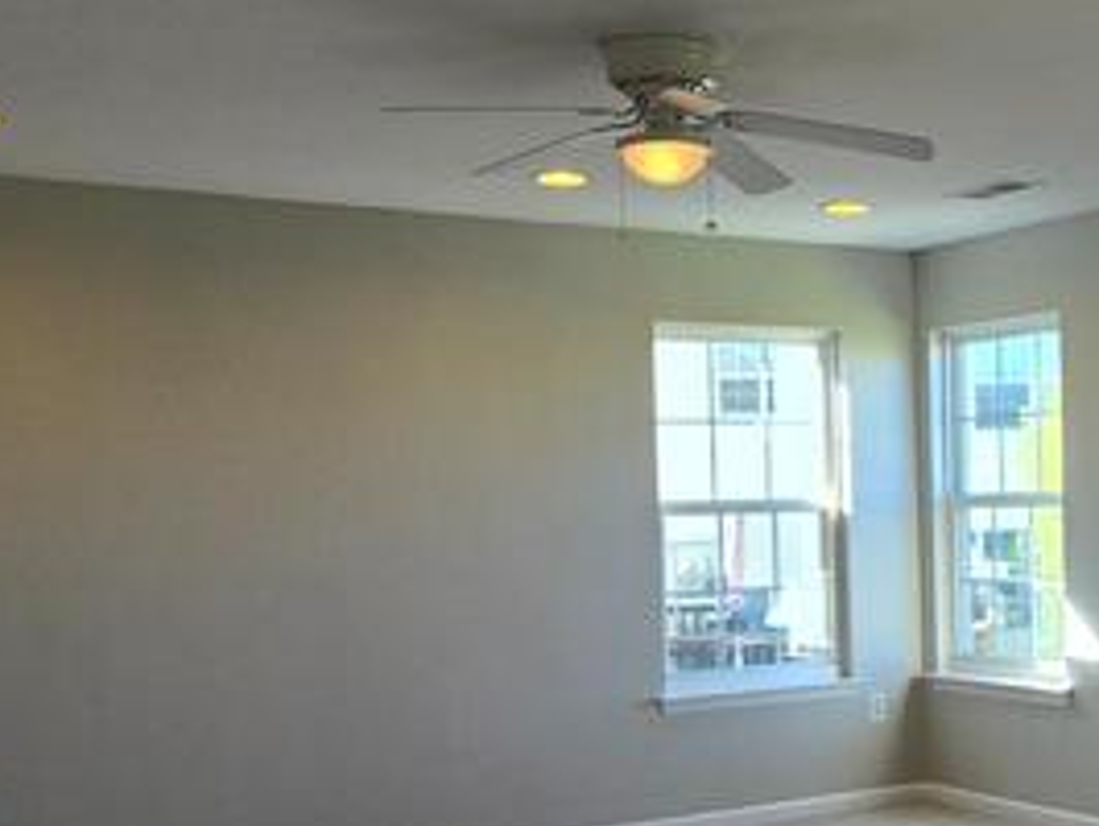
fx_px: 1589
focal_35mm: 50
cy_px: 624
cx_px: 1008
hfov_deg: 35.7
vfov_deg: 28.7
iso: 50
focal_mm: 2.2
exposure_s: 1/120
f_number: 2.2
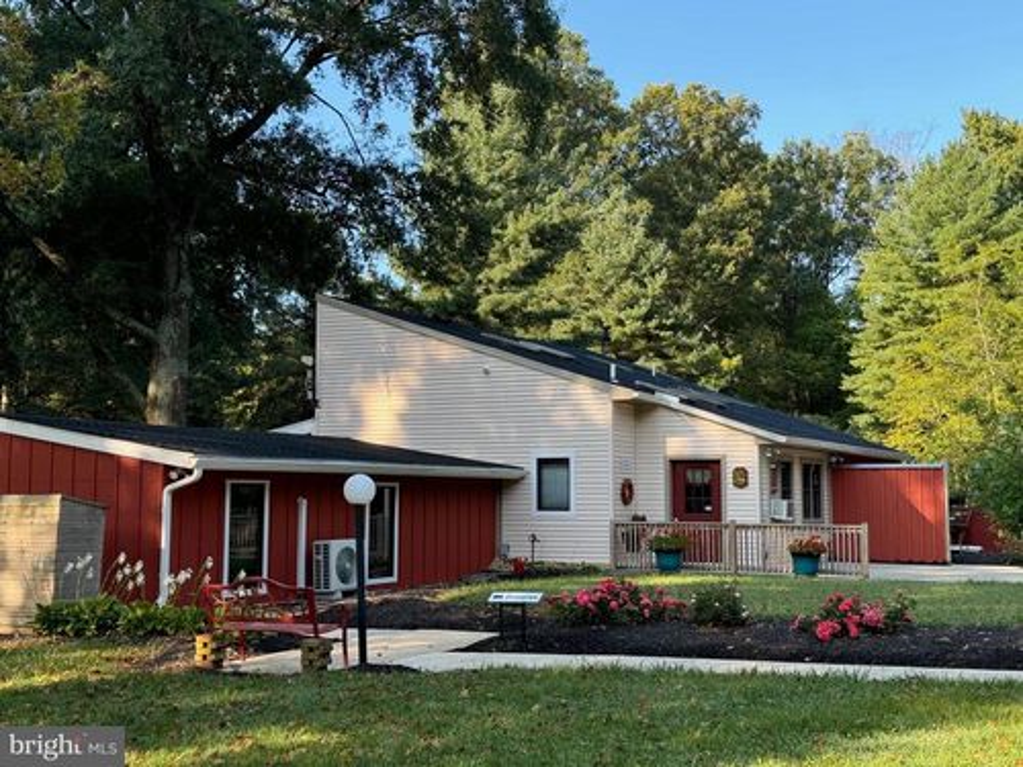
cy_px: 384
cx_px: 512
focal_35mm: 48
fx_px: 1419
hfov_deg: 39.7
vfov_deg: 30.3
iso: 64
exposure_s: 1/568
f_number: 1.78
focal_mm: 6.76
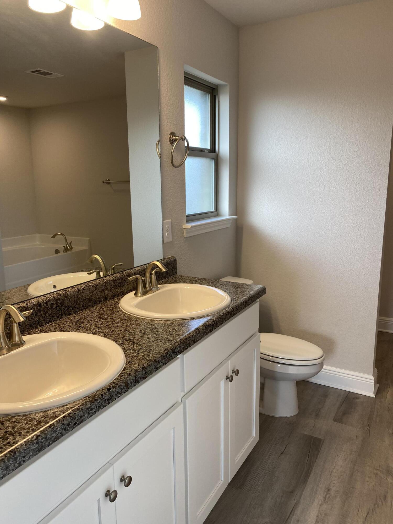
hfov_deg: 53.1
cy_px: 262
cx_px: 196
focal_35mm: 26
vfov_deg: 67.3
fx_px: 394
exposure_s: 1/120
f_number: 1.8
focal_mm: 4.25
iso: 50
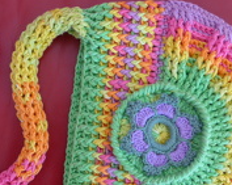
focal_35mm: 54
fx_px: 370
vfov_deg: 27.9
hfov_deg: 34.4
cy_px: 121
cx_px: 74
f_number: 2
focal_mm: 6
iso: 80
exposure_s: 1/100
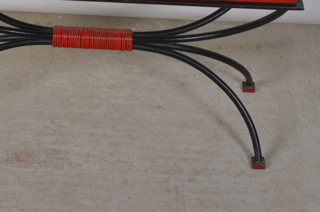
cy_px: 37
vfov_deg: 10.9
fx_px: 1109
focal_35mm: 125
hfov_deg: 16.4
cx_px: 85
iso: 100
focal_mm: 50
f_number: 14
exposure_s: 1/125
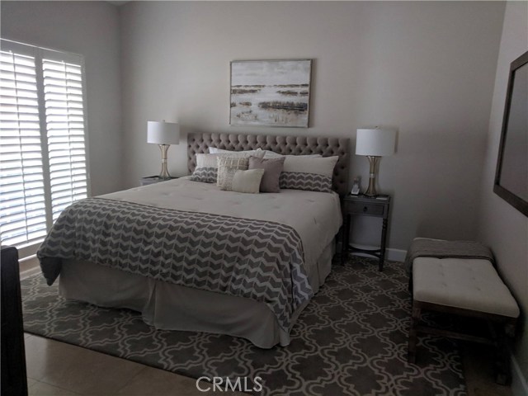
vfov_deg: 53.1
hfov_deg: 67.3
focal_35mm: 26
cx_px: 264
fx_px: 397
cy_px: 198
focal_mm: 4.67
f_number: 2
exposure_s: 1/30
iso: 711
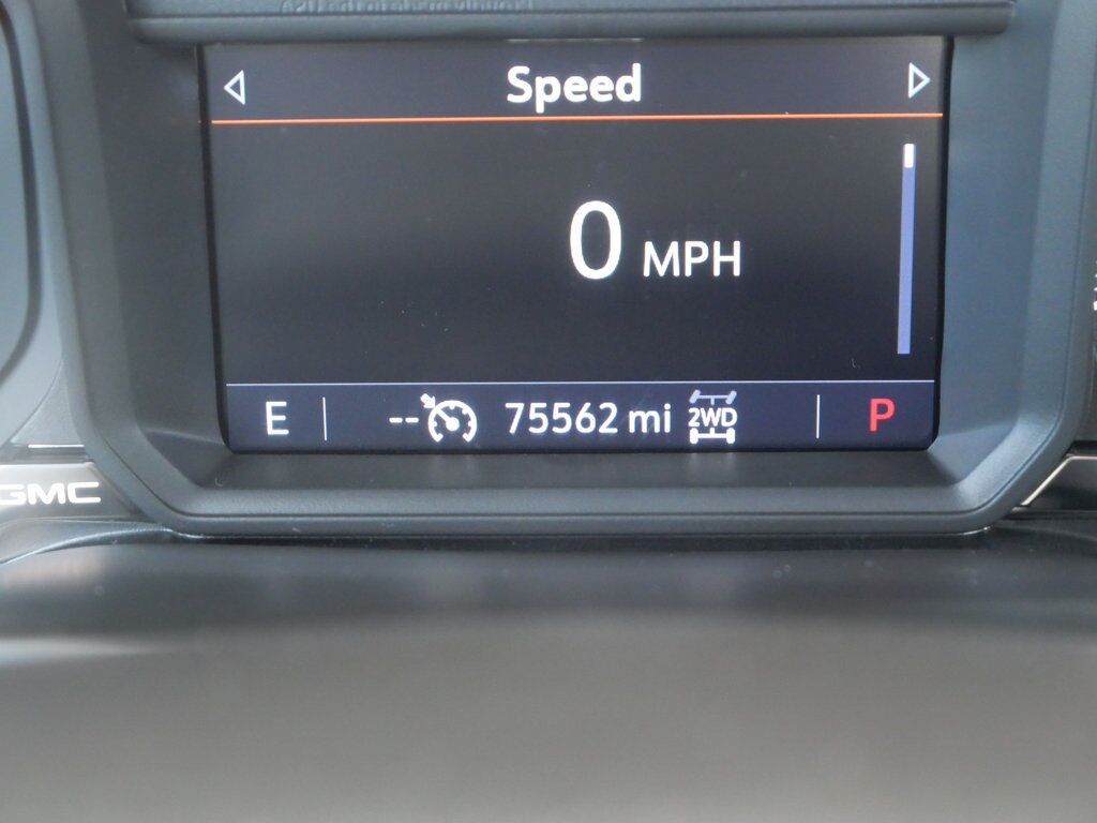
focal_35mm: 64
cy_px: 412
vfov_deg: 22.9
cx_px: 548
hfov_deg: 30.3
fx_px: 2028
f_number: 5.6
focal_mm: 32
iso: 3200
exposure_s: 1/60
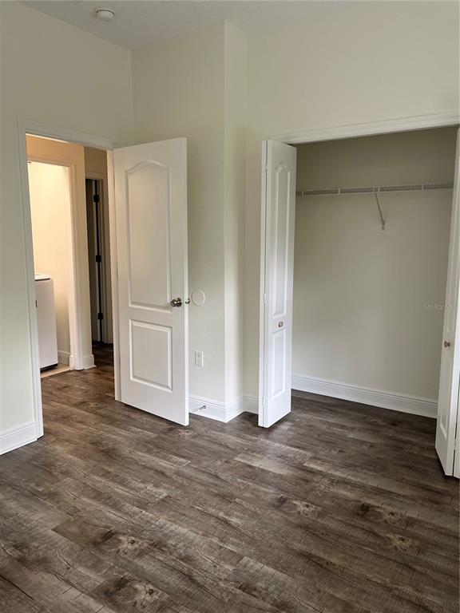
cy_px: 306
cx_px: 230
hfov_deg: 53.1
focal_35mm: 26
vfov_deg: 67.3
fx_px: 461
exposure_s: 1/120
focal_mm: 5.1
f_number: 1.6
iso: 100
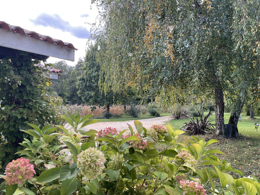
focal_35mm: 28
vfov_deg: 49.7
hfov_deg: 63.3
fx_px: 210
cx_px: 144
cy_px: 94
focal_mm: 5.1
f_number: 1.6
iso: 32
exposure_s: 1/276
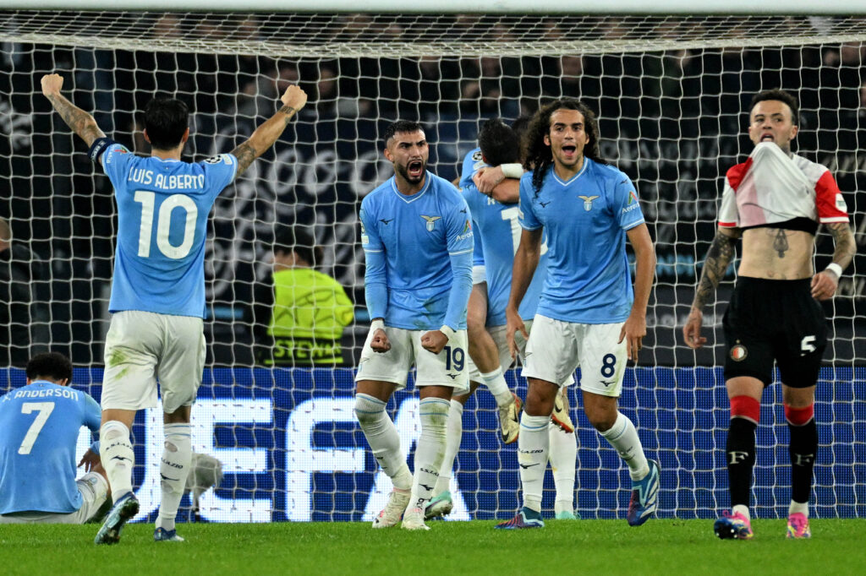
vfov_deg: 2.3
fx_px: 14428
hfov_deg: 3.4
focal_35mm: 600
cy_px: 288
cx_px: 433
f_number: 4
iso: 3200
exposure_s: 1/1250
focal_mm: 400
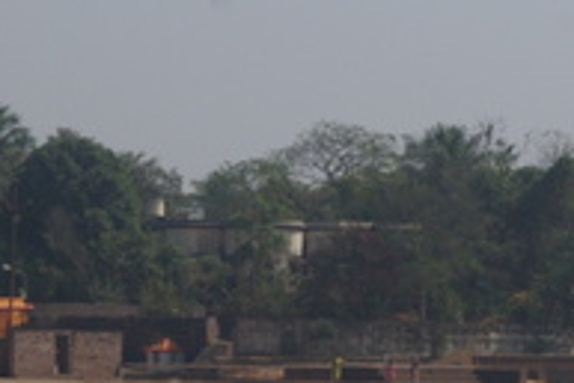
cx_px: 244
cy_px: 420
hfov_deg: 7.5
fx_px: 4366
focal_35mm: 274
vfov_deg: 5.0
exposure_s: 1/125
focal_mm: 55
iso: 100
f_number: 8
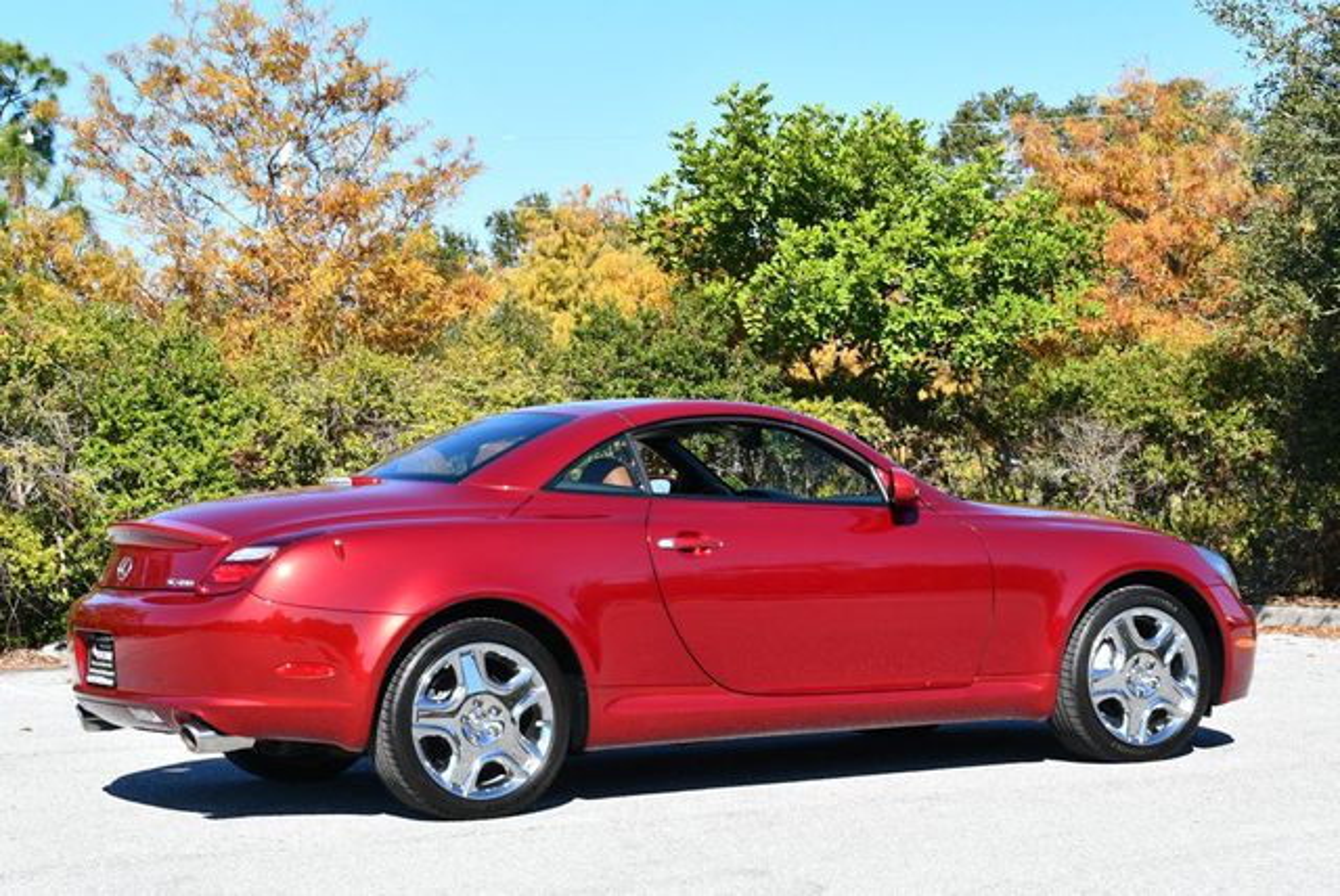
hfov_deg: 26.6
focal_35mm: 76
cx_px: 670
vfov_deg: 18.0
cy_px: 448
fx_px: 2831
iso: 140
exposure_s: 1/250
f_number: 8
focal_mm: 38
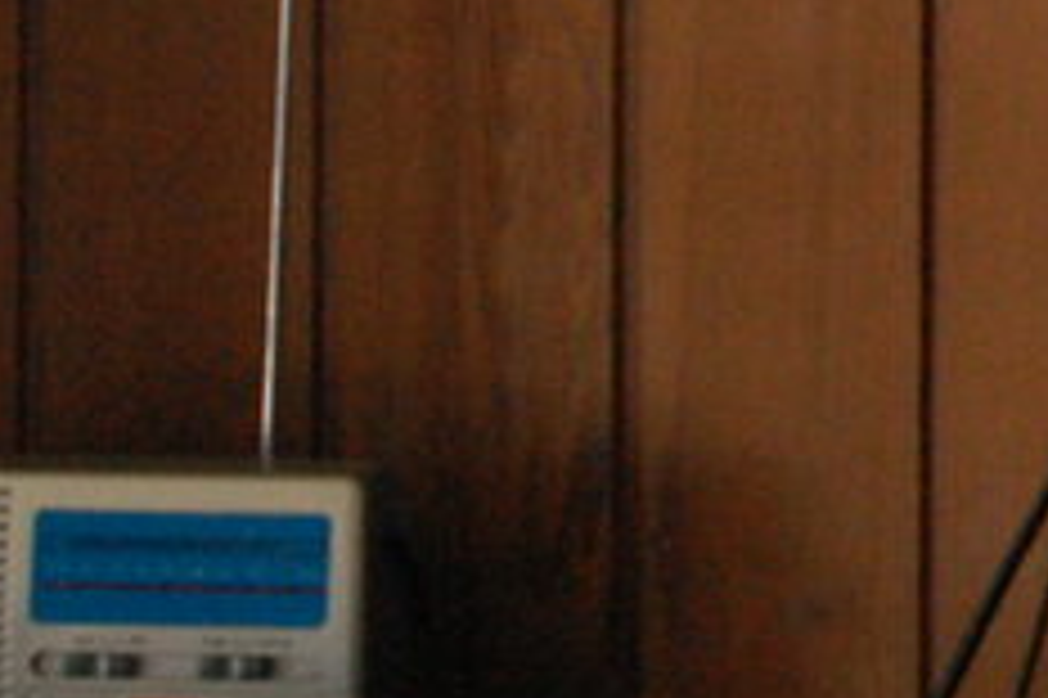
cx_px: 2145
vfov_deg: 3.7
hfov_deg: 5.5
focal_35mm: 363
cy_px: -750
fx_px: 10565
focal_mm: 55
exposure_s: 1/60
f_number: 5.6
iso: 1600
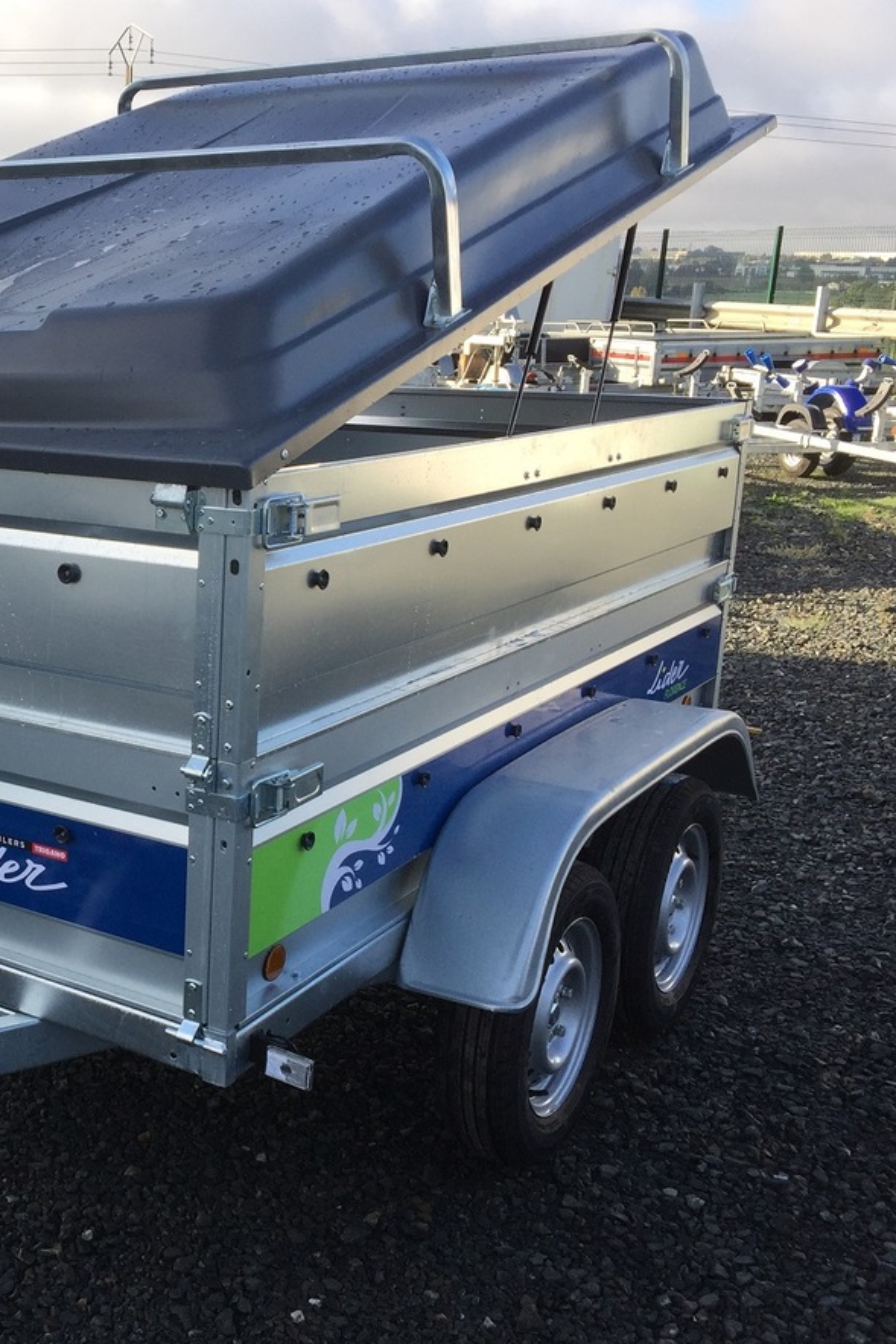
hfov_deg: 31.0
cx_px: 71
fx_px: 1530
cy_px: 673
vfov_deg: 47.4
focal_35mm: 41
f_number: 2.2
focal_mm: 4.15
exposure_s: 1/599
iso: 32
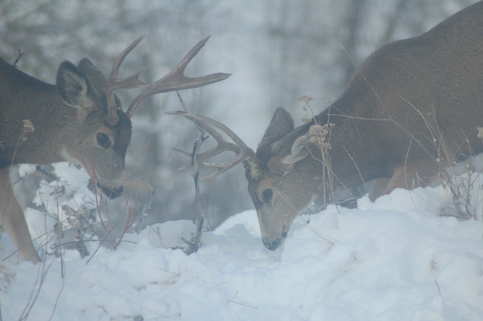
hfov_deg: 5.5
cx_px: 242
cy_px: 160
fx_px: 5026
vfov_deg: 3.7
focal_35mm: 375
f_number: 6.3
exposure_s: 1/400
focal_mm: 250
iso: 200
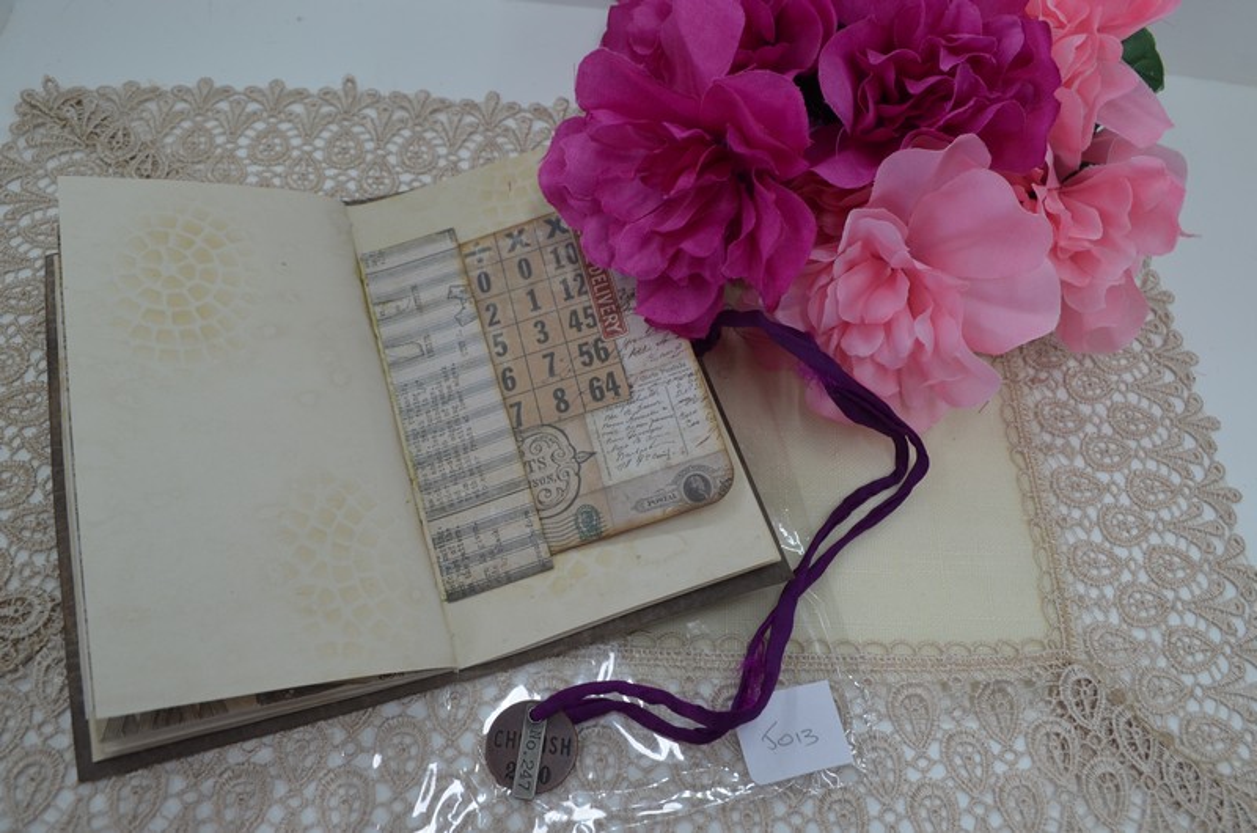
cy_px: 416
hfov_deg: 62.0
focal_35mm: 30
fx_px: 1045
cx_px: 628
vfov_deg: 43.4
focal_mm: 20
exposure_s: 1/60
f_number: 8
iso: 250
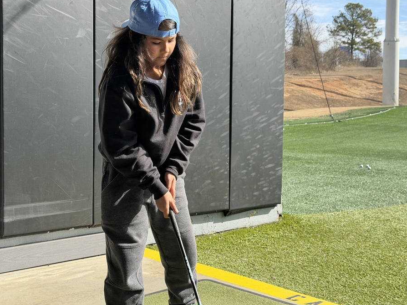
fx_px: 646
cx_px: 195
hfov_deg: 34.9
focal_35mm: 55
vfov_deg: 26.5
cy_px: 139
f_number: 1.78
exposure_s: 1/1754
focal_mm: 6.76
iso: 100
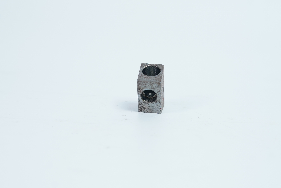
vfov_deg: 18.2
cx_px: 140
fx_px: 585
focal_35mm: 75
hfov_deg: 27.0
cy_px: 94
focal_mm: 50
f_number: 4.5
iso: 500
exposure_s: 1/160
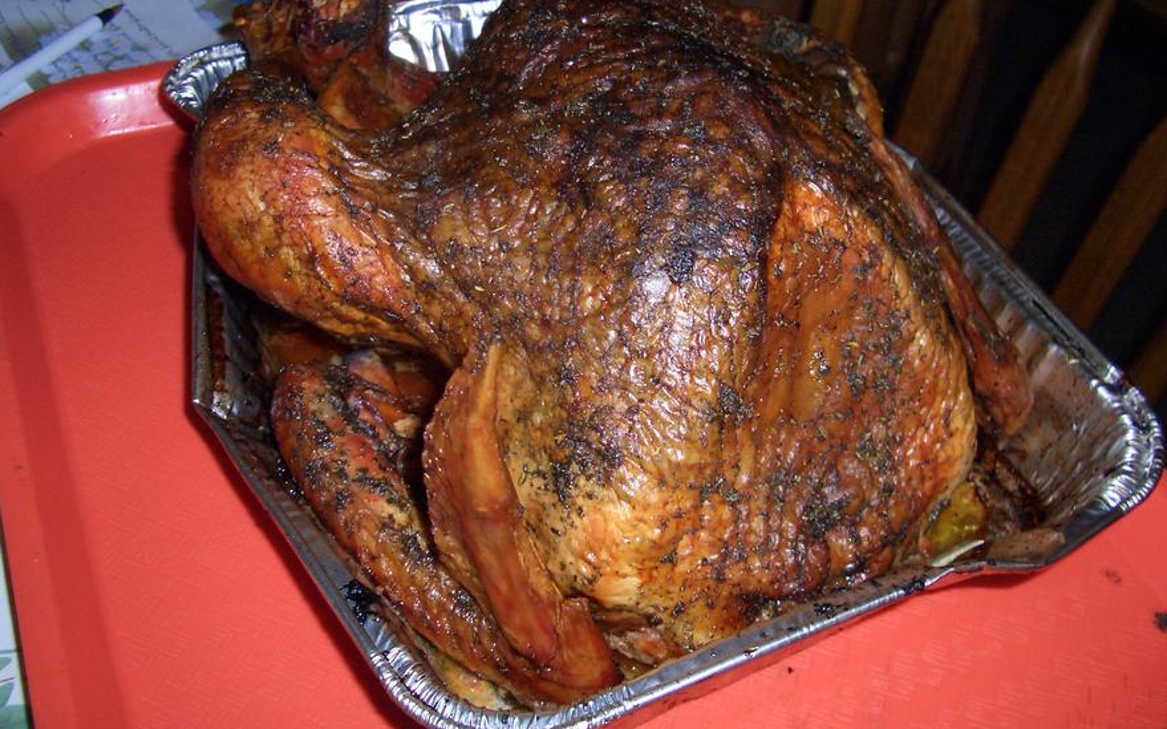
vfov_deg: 33.6
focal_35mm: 38
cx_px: 595
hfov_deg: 51.5
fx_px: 1208
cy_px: 386
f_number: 2.6
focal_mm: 5.8
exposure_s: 1/60
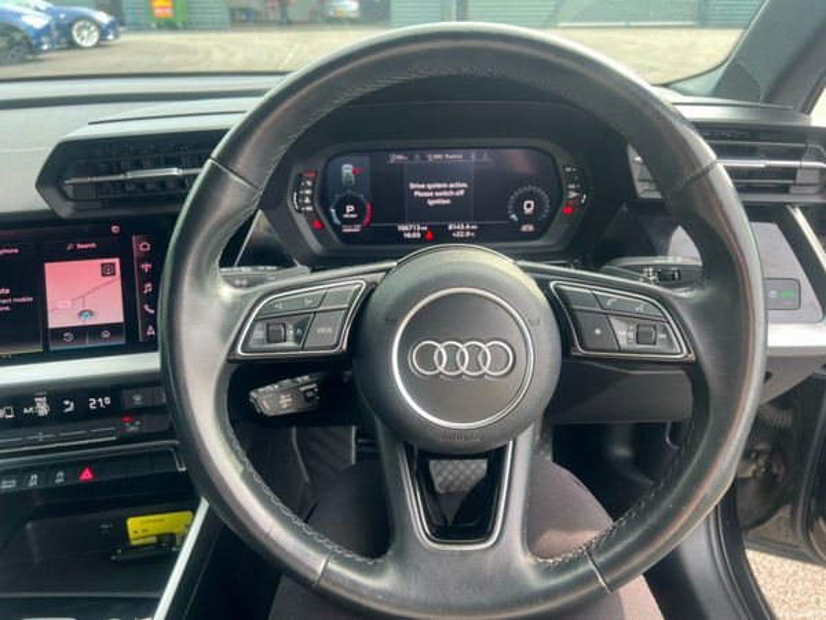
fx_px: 620
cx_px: 413
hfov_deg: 67.3
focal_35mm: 26
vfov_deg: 53.1
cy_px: 310
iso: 40
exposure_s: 1/121
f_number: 1.5
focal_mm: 5.7
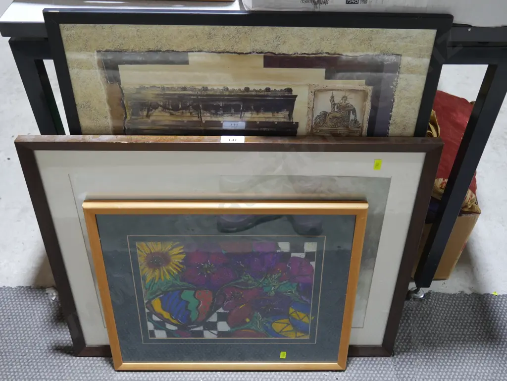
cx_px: 254
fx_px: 528
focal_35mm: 36
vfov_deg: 39.7
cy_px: 190
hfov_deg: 51.3
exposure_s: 1/60
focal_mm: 18
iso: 640
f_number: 4
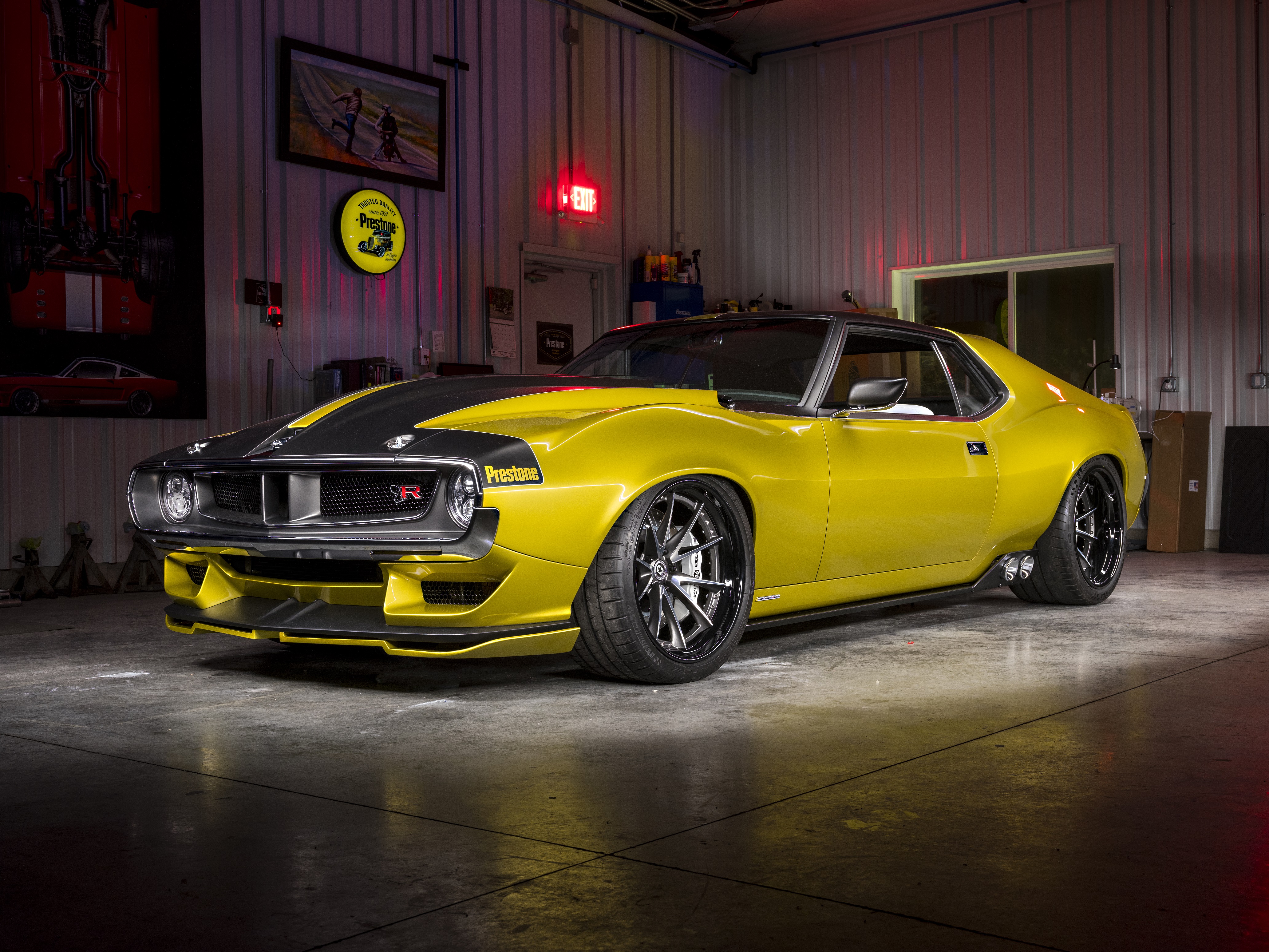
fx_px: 1540
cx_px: 634
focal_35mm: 42
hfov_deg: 44.8
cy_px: 476
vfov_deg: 34.3
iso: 400
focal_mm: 52.7
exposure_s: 1/25
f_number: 13
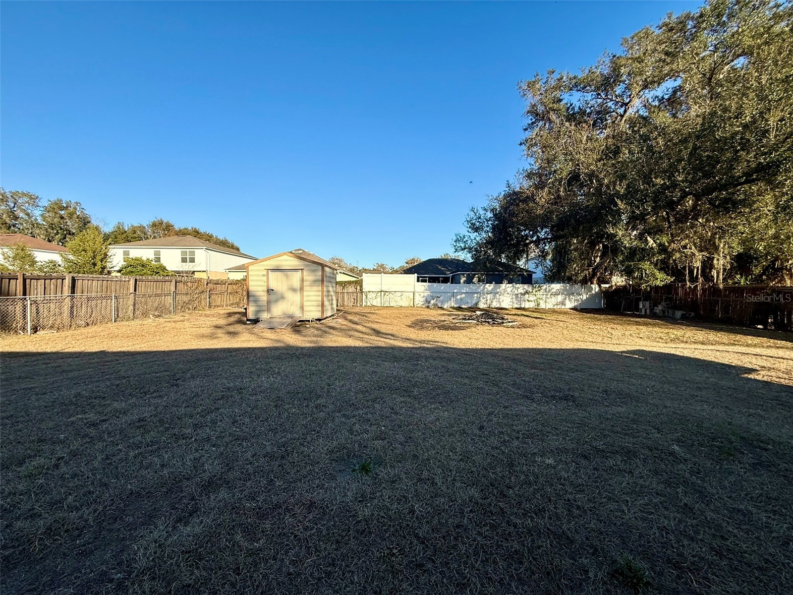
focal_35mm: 14
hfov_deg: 102.1
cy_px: 298
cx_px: 396
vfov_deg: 85.7
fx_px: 321
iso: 50
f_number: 2.2
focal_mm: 2.22
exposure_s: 1/1613
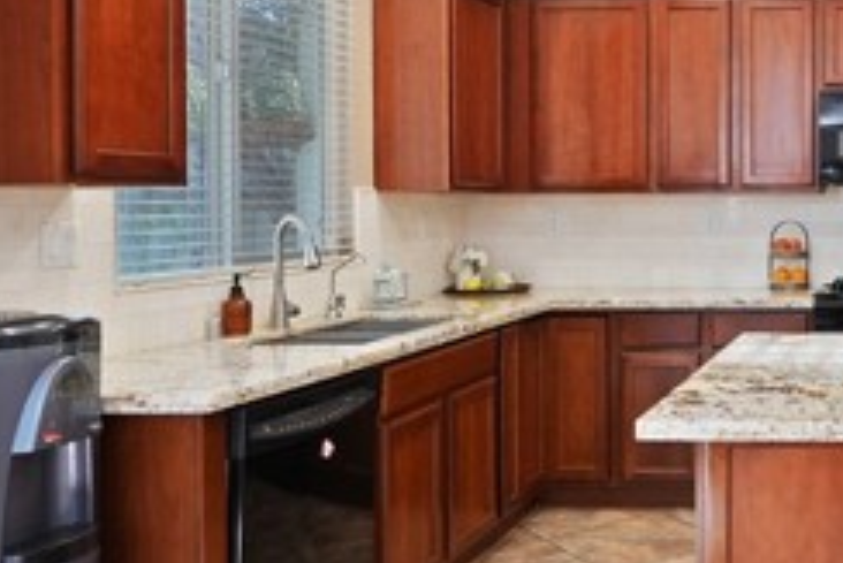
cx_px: 898
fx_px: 984
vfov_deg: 31.9
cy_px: 230
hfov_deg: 39.2
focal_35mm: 42
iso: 640
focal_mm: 16
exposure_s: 1/15
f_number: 4
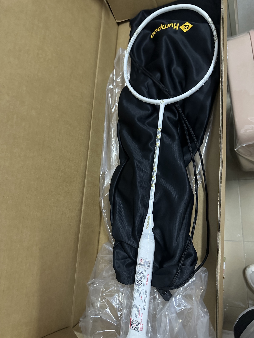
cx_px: 127
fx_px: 235
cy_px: 169
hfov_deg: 56.8
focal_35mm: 24
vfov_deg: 71.6
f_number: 1.78
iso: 800
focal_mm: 6.86
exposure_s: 1/33
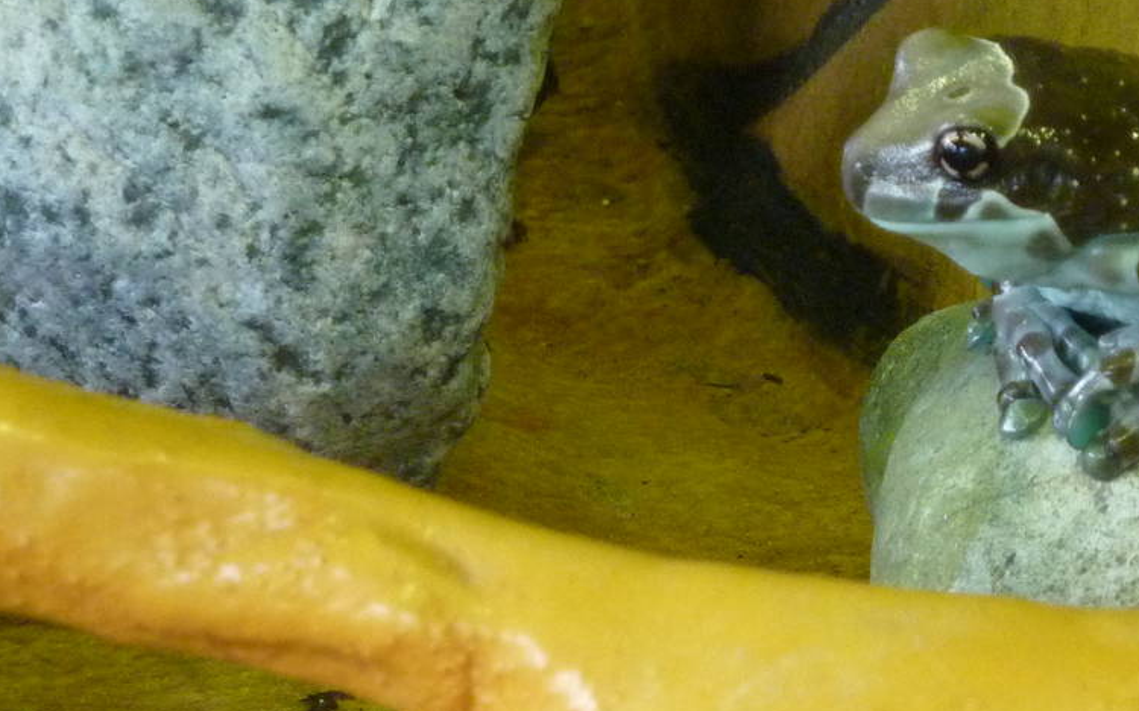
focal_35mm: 310
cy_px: 295
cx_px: 1113
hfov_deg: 6.8
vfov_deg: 4.2
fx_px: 9619
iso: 400
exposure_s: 1/30
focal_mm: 22.5
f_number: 4.5
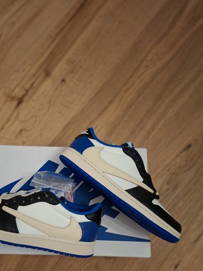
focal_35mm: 31
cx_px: 69
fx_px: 242
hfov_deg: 44.8
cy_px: 178
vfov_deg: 57.3
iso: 800
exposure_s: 1/25
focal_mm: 5.54
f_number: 1.8
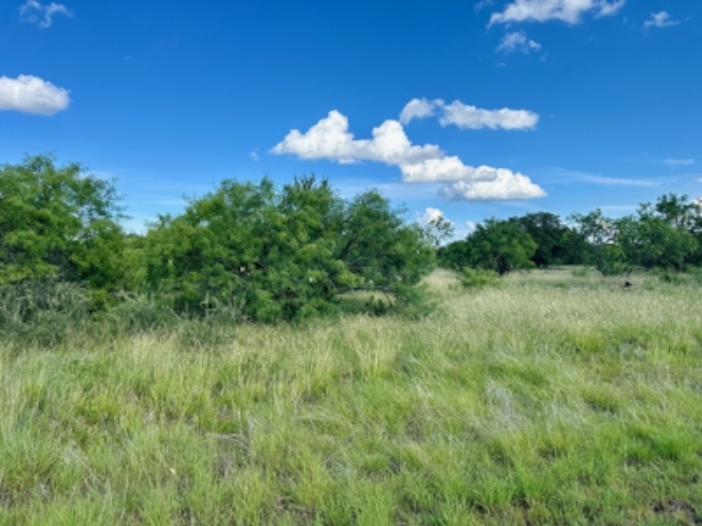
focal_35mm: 24
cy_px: 263
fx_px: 487
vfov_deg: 56.8
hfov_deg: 71.6
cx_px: 351
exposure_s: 1/3861
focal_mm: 6.86
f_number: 1.78
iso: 80
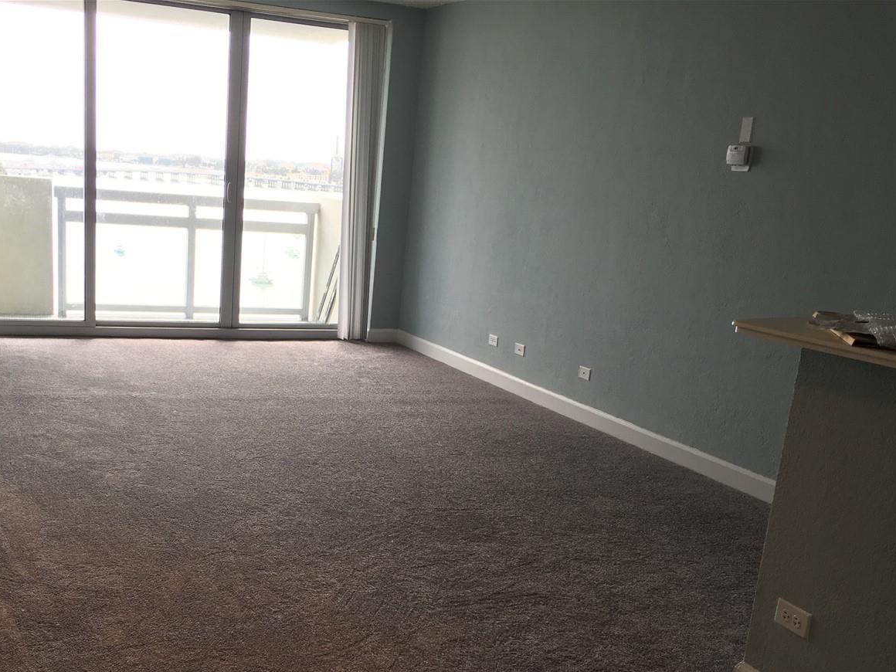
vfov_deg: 35.5
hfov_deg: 46.5
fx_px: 1035
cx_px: 355
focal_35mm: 40
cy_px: 463
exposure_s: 1/60
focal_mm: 4.15
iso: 25
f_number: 2.2
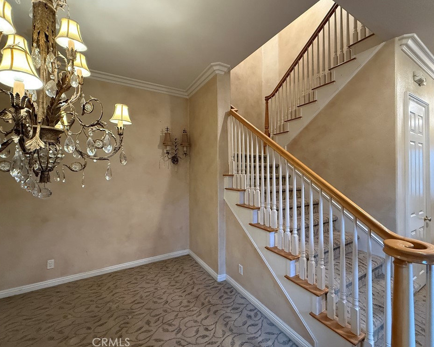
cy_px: 170
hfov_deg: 96.8
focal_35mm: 15
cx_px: 217
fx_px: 193
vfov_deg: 84.0
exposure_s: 1/60
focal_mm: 2.22
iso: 640
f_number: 2.2
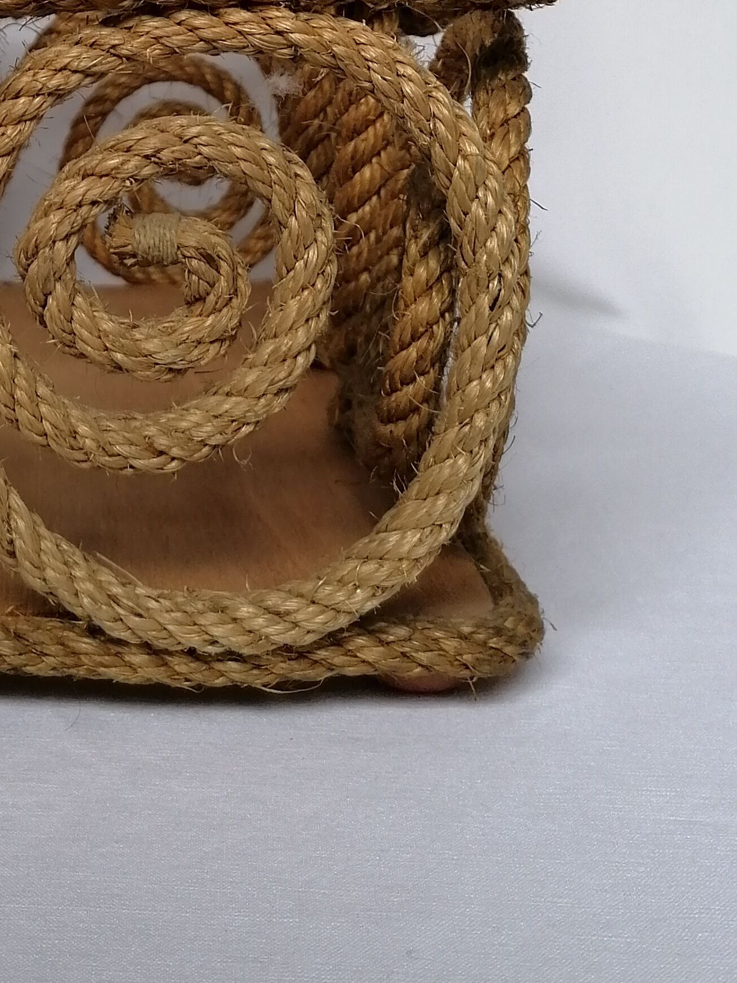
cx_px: -25
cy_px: -49
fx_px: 1760
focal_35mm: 62
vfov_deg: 28.8
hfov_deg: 22.6
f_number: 1.8
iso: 80
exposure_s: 1/100
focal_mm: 4.75
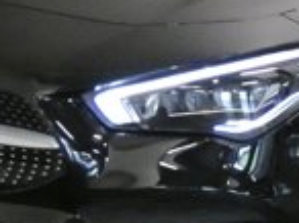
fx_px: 1561
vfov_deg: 8.2
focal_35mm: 181
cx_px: 551
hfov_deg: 10.3
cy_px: 145
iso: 1250
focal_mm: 6
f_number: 3.4
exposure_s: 1/80
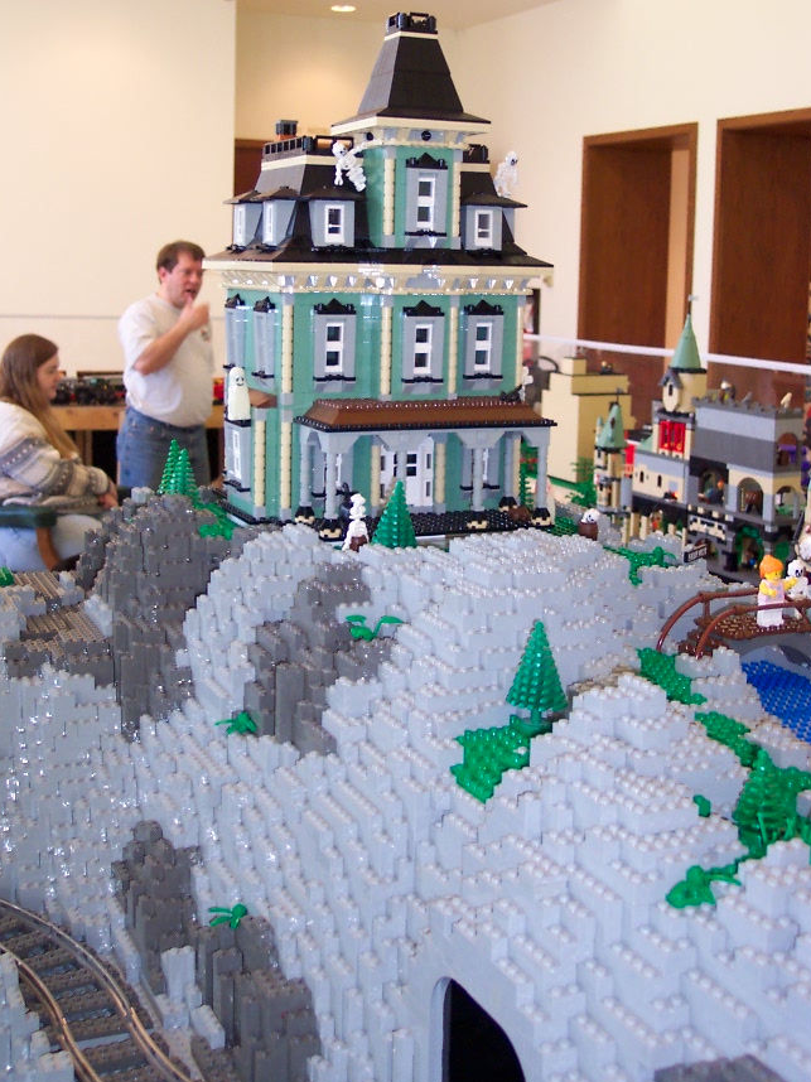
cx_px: 362
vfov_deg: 41.0
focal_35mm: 46
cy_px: 409
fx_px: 1438
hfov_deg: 31.5
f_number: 2.8
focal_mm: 8
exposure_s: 1/30
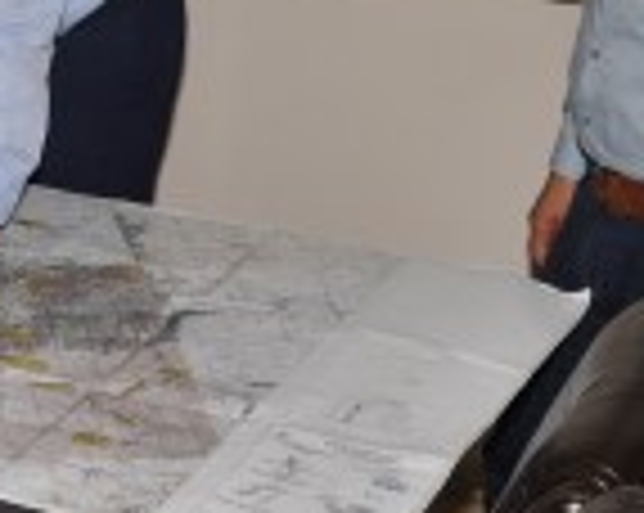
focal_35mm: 142
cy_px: 74
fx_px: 2703
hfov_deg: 12.9
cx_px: -306
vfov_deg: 10.8
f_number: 11
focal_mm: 24
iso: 500
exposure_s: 1/160
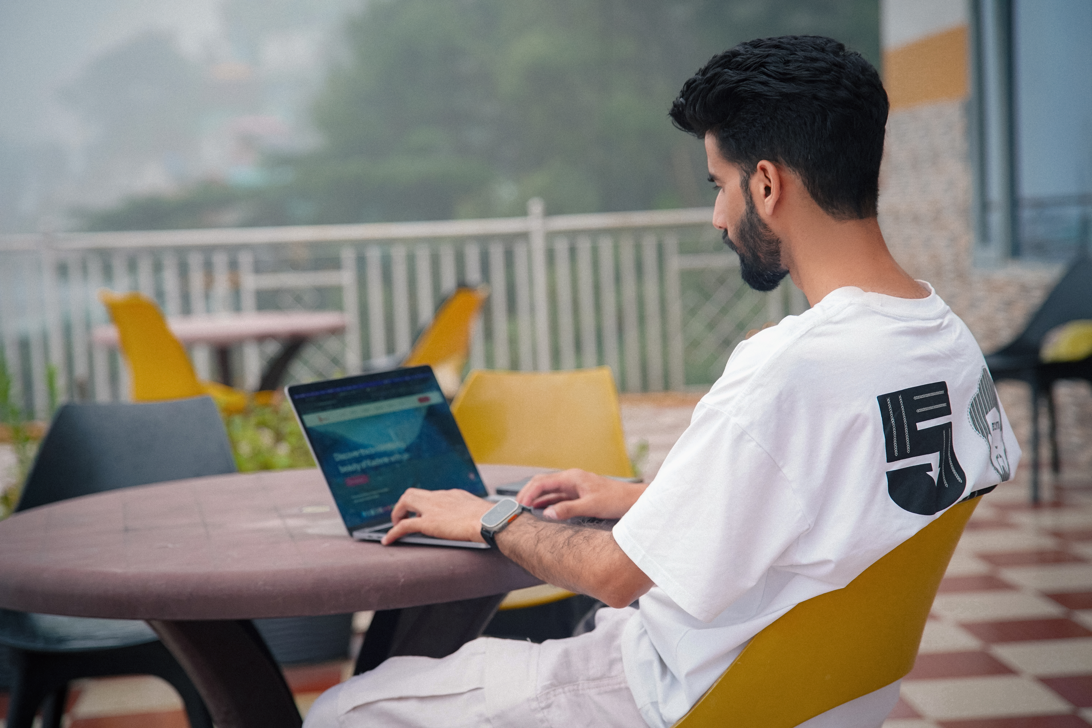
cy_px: 364
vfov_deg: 19.5
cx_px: 546
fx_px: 2123
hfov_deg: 28.8
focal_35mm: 70
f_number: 4
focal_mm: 70
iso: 640
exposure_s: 1/160
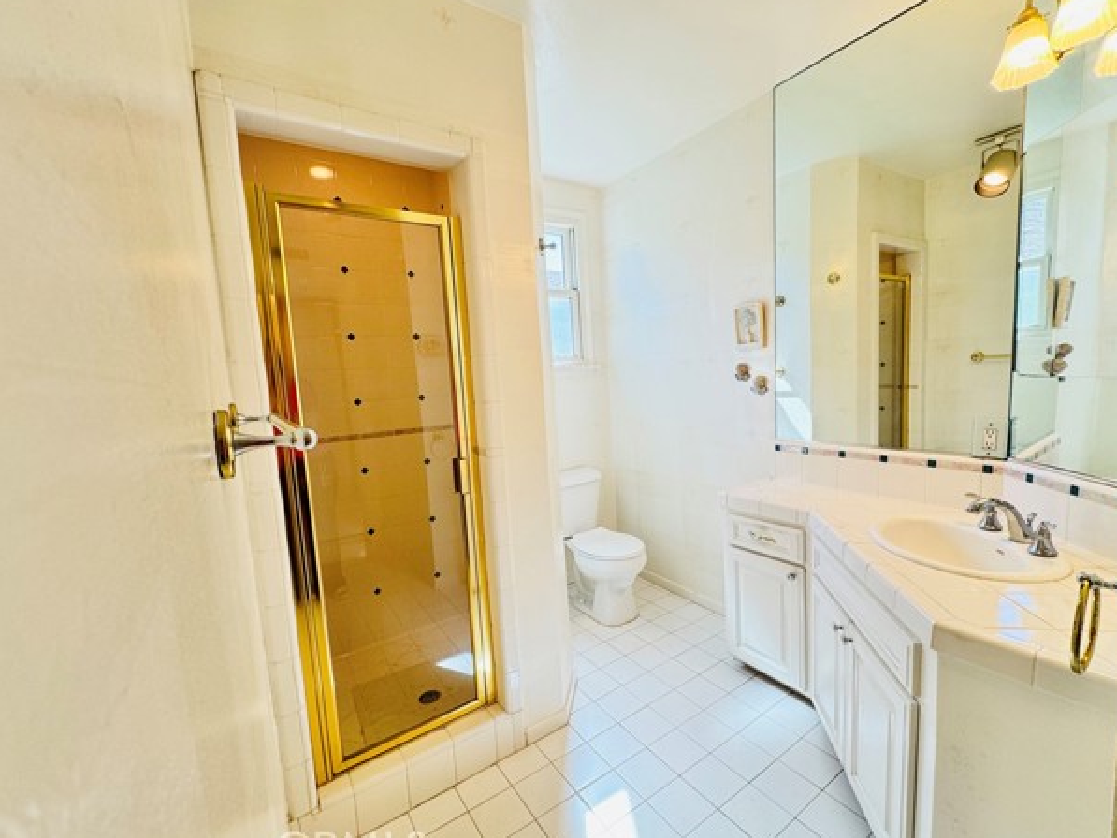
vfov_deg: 81.8
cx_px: 565
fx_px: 484
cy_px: 426
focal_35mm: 15
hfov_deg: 98.2
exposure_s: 1/120
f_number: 2.2
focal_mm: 2.22
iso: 100
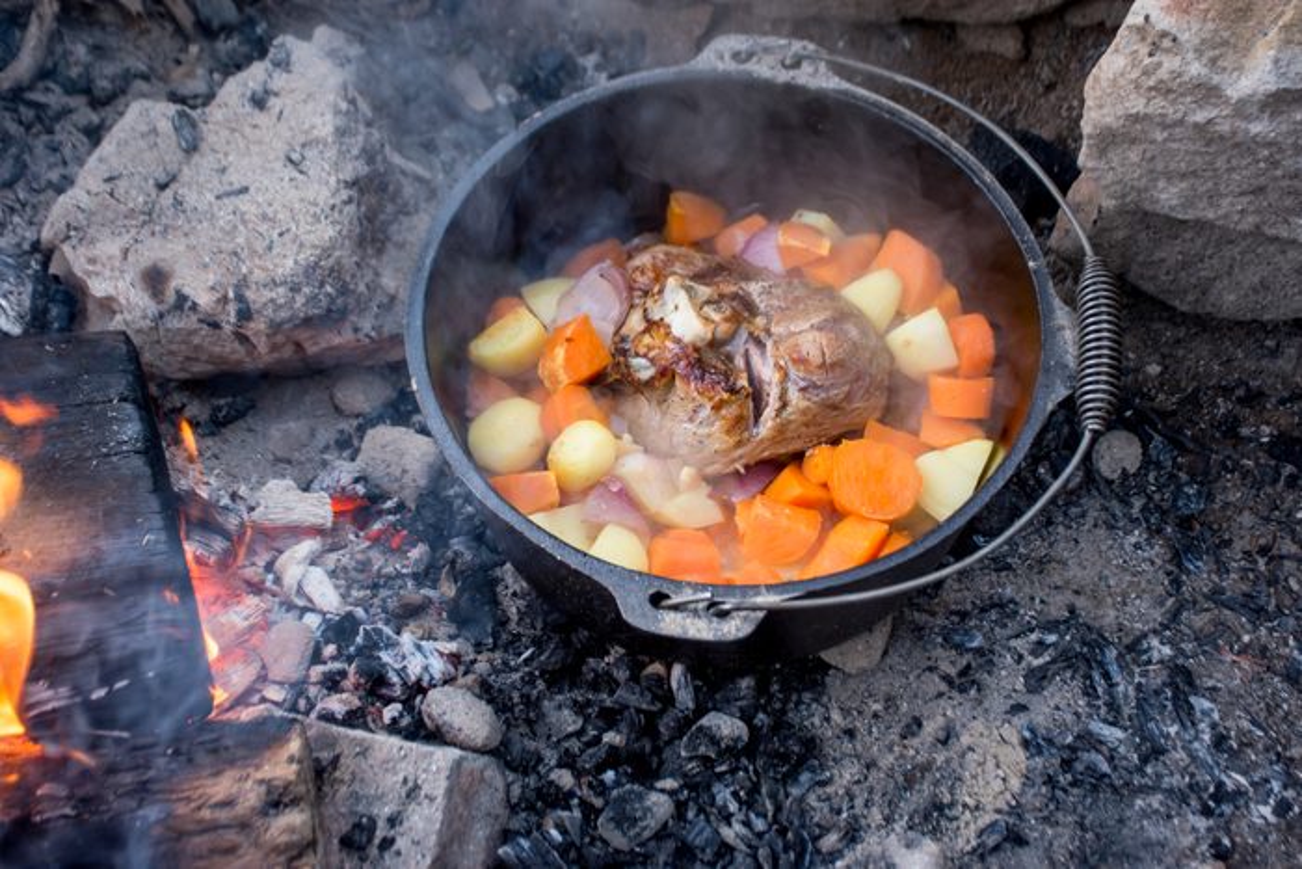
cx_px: 651
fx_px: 2170
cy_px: 434
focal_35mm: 60
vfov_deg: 22.6
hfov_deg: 33.4
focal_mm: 40
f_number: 4.5
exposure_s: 1/80
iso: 320
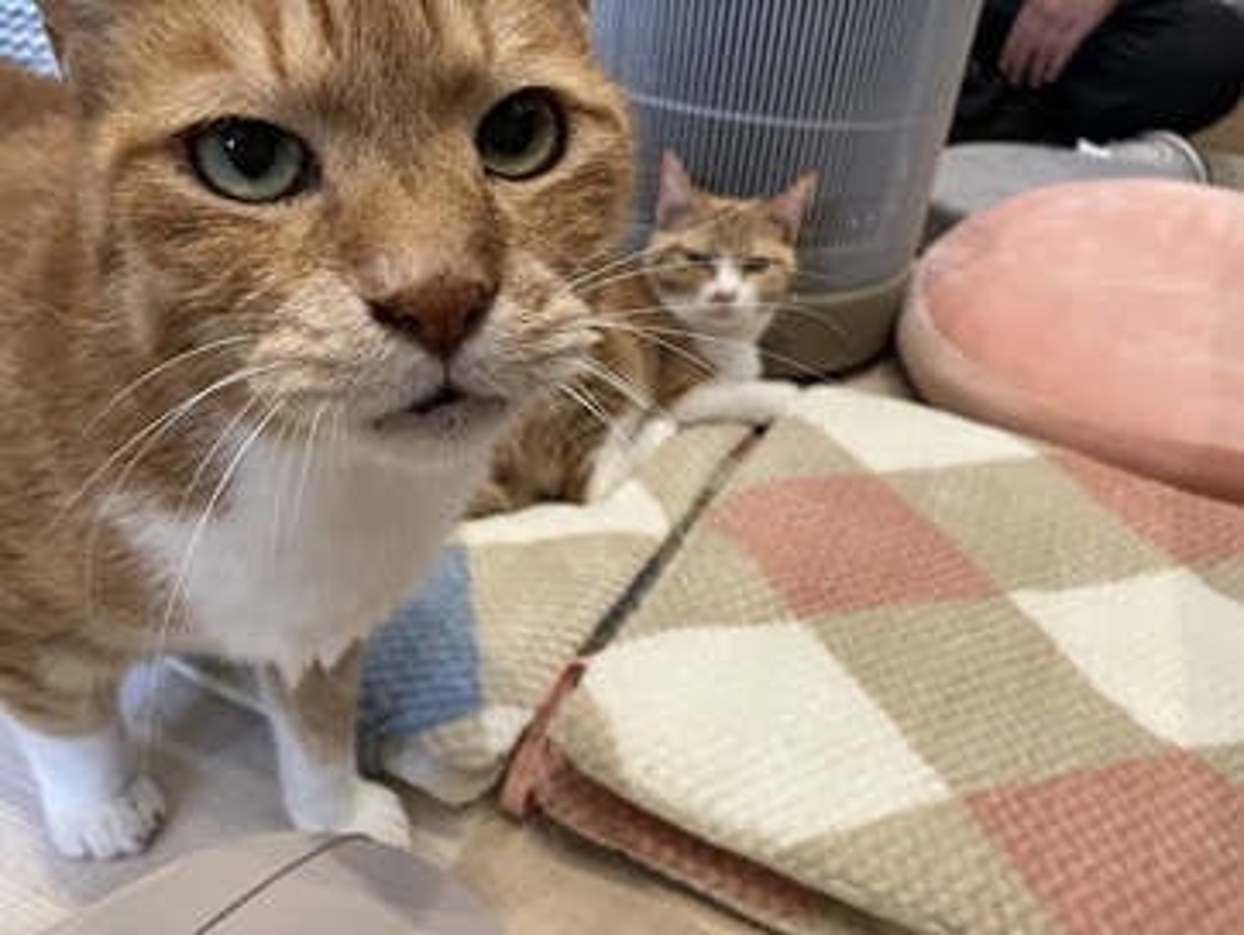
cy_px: 468
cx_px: 622
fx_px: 1007
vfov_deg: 49.8
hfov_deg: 63.4
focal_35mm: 28
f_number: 1.8
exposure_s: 1/50
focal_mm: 3.99
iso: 160
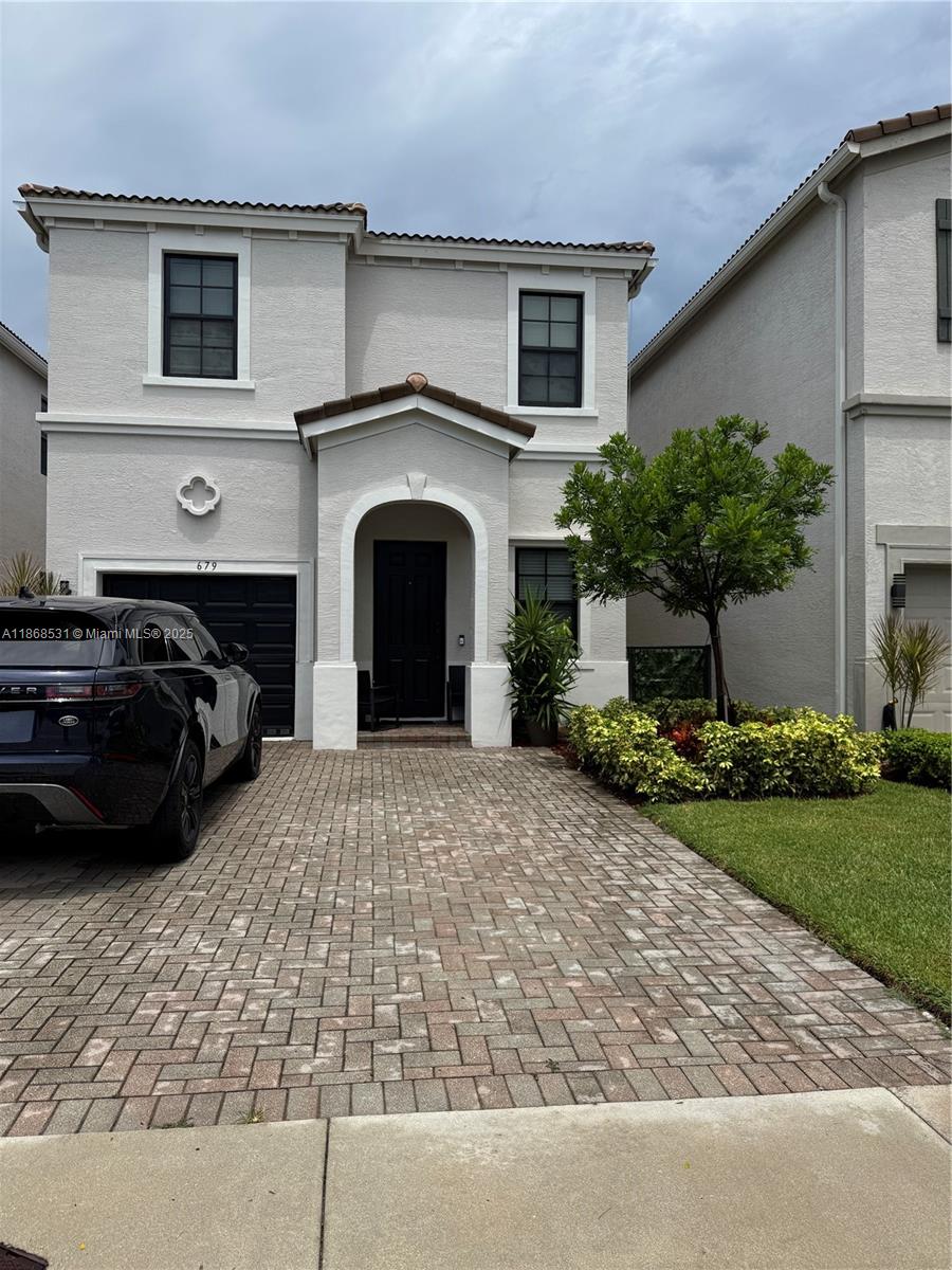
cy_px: 635
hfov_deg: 56.8
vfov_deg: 71.6
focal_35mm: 24
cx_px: 476
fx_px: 880
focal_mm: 6.76
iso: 80
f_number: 1.78
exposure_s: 1/4608
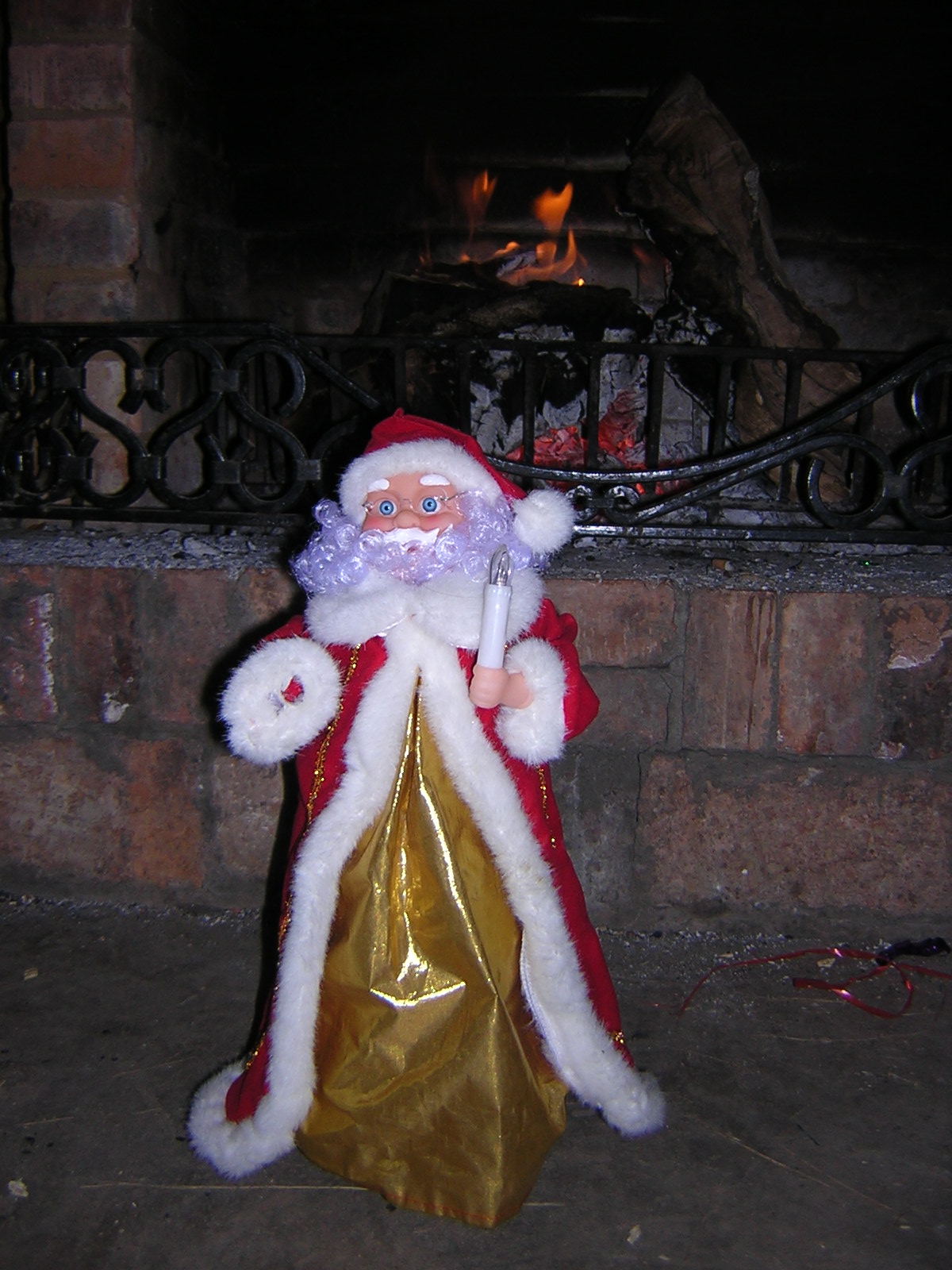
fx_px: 1320
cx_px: 476
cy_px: 635
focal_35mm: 36
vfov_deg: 51.4
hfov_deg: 39.7
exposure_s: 1/60.1
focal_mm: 4.7
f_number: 2.6
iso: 100
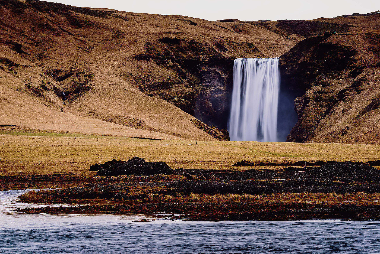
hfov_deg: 15.2
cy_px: 127
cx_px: 190
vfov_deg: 10.2
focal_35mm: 135
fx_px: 1425
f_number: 11
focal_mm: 135
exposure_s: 1/2
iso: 31
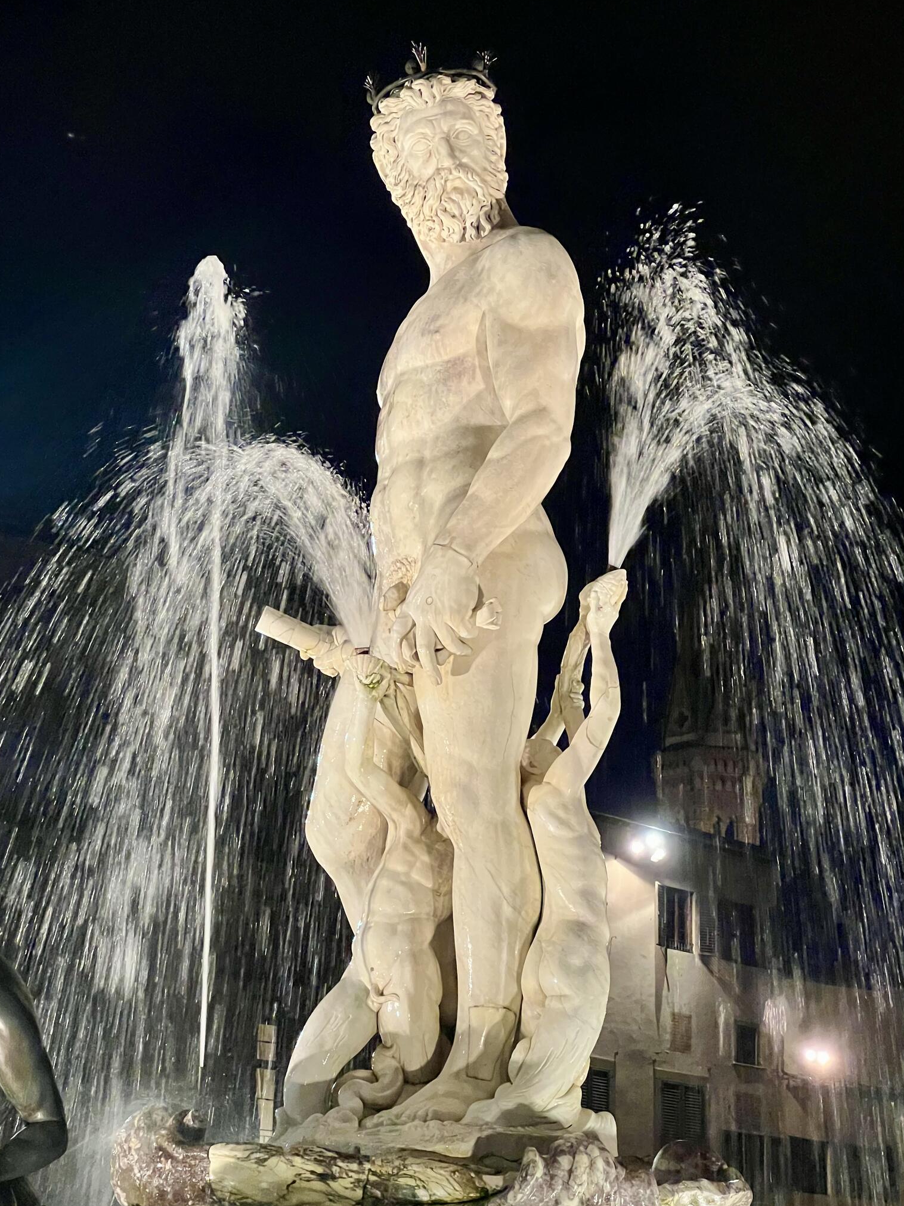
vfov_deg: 25.0
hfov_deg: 18.9
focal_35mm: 78
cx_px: 453
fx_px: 2717
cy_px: 602
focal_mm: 9
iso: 640
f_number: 2.8
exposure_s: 1/34
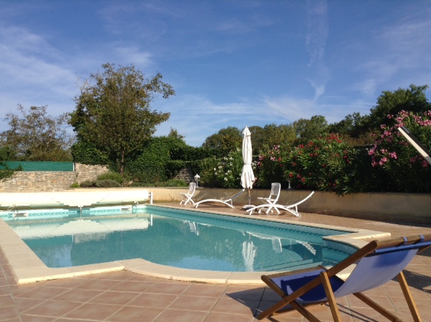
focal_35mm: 33
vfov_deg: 42.8
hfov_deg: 55.4
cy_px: 161
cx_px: 216
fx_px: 410
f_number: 2.4
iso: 32
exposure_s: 1/1567
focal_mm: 3.3
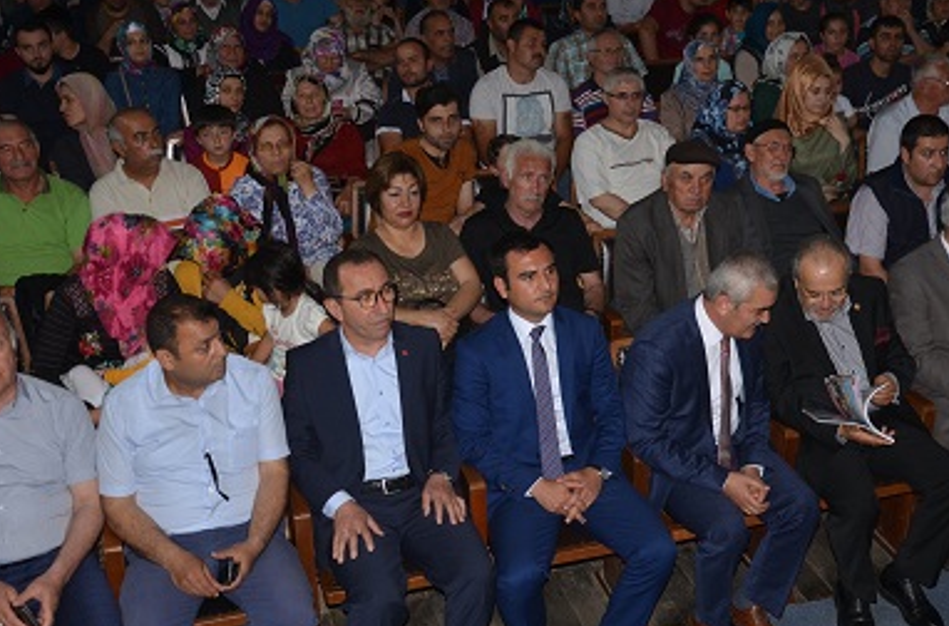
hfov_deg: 42.7
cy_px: 298
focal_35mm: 46
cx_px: 569
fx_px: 1209
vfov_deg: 29.0
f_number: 3.5
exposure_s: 1/60
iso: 250
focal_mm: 18
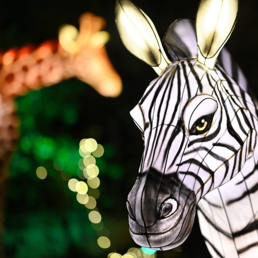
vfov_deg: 16.0
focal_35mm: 109
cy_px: 129
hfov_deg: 15.9
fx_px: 919
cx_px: 175
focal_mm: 85
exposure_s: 1/1600
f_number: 2
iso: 1600
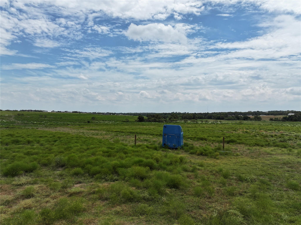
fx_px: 209
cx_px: 150
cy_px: 112
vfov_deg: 56.8
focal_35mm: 24
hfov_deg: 71.6
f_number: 2.8
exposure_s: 1/4000
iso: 110
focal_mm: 12.29
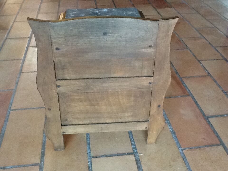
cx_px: 114
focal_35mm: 44
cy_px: 86
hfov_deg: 42.9
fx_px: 290
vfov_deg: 32.9
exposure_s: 1/30
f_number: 2.4
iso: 200
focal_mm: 2.03
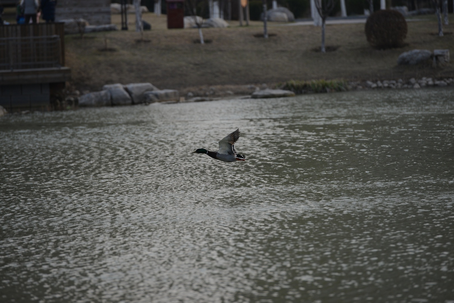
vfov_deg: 6.9
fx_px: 2523
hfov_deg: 10.3
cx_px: 227
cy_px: 152
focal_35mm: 200
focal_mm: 200
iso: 640
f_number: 4
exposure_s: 1/2500
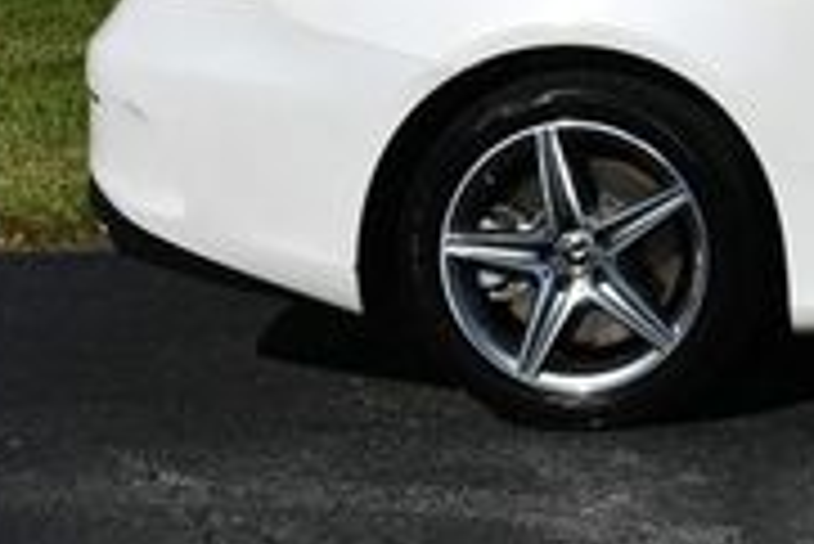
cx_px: 1300
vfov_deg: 7.6
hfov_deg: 11.1
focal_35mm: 177
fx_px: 4005
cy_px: -279
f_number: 11
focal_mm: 25
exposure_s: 1/500
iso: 100
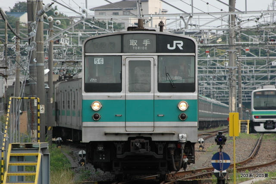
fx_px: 2299
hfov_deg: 6.9
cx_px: 138
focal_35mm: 300
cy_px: 92
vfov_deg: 4.6
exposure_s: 1/160
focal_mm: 200
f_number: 9
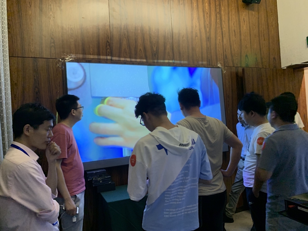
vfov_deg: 53.1
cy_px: 116
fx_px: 231
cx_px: 154
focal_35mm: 26
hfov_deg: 67.3
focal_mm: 4.25
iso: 800
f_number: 1.8
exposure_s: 1/30
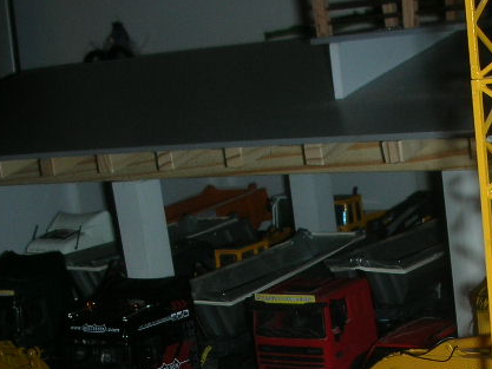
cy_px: 421
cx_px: 348
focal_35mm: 86
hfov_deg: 22.6
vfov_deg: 16.6
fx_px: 1223
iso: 50
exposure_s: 1/60.1
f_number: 3
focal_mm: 5.8
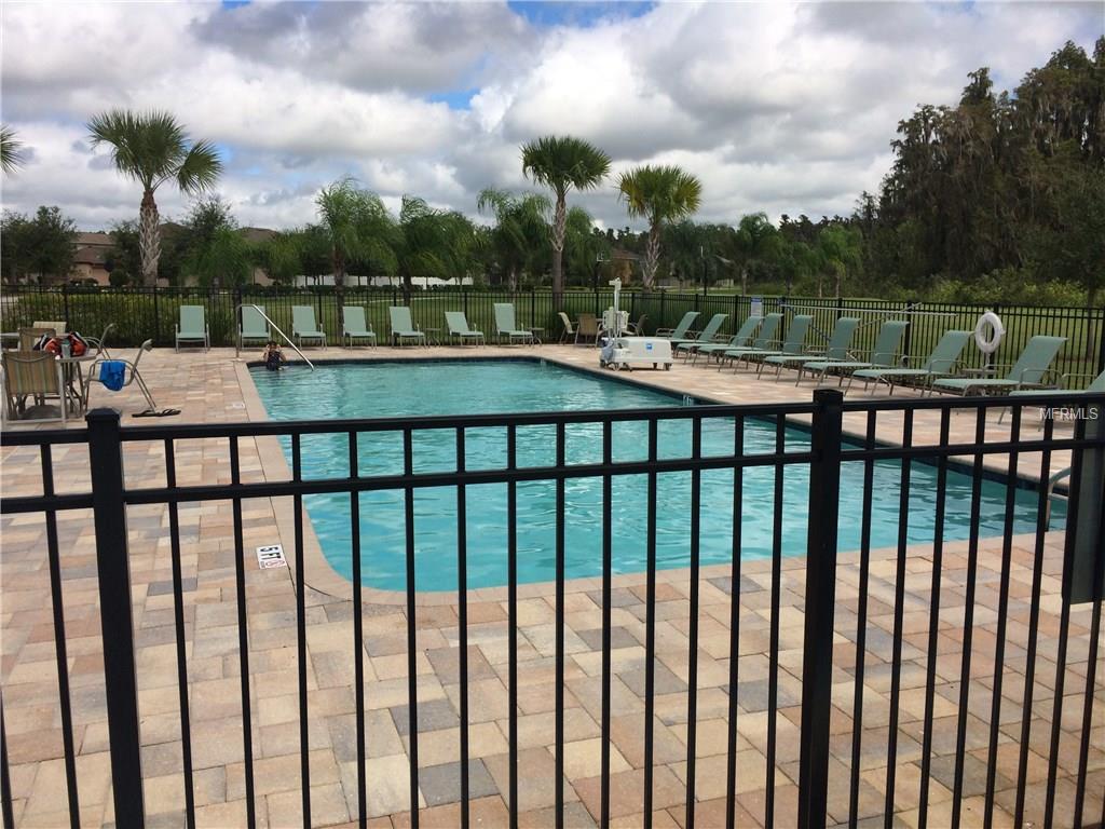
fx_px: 926
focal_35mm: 29
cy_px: 414
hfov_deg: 61.7
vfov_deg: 48.2
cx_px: 552
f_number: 2.2
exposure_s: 1/3165
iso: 32
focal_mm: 4.15
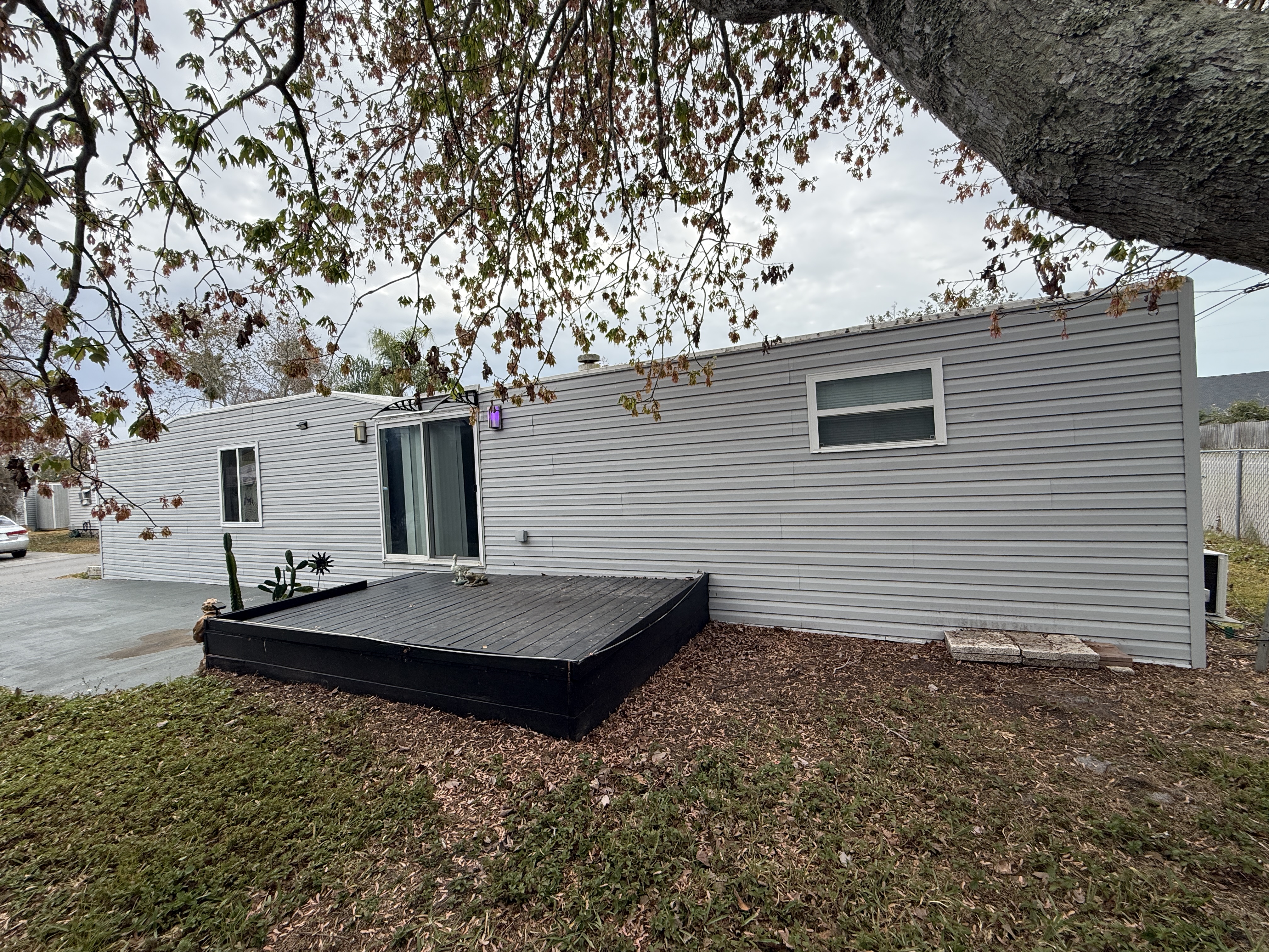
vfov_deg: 85.7
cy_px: 476
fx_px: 513
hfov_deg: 102.1
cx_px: 634
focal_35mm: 14
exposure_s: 1/955
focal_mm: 2.22
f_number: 2.2
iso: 64
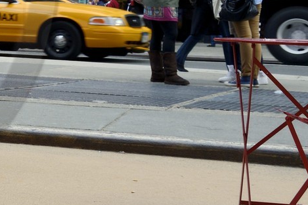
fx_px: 933
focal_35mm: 109
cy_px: -35
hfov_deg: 16.3
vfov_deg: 12.3
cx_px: -213
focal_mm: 32
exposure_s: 1/160
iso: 400
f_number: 10
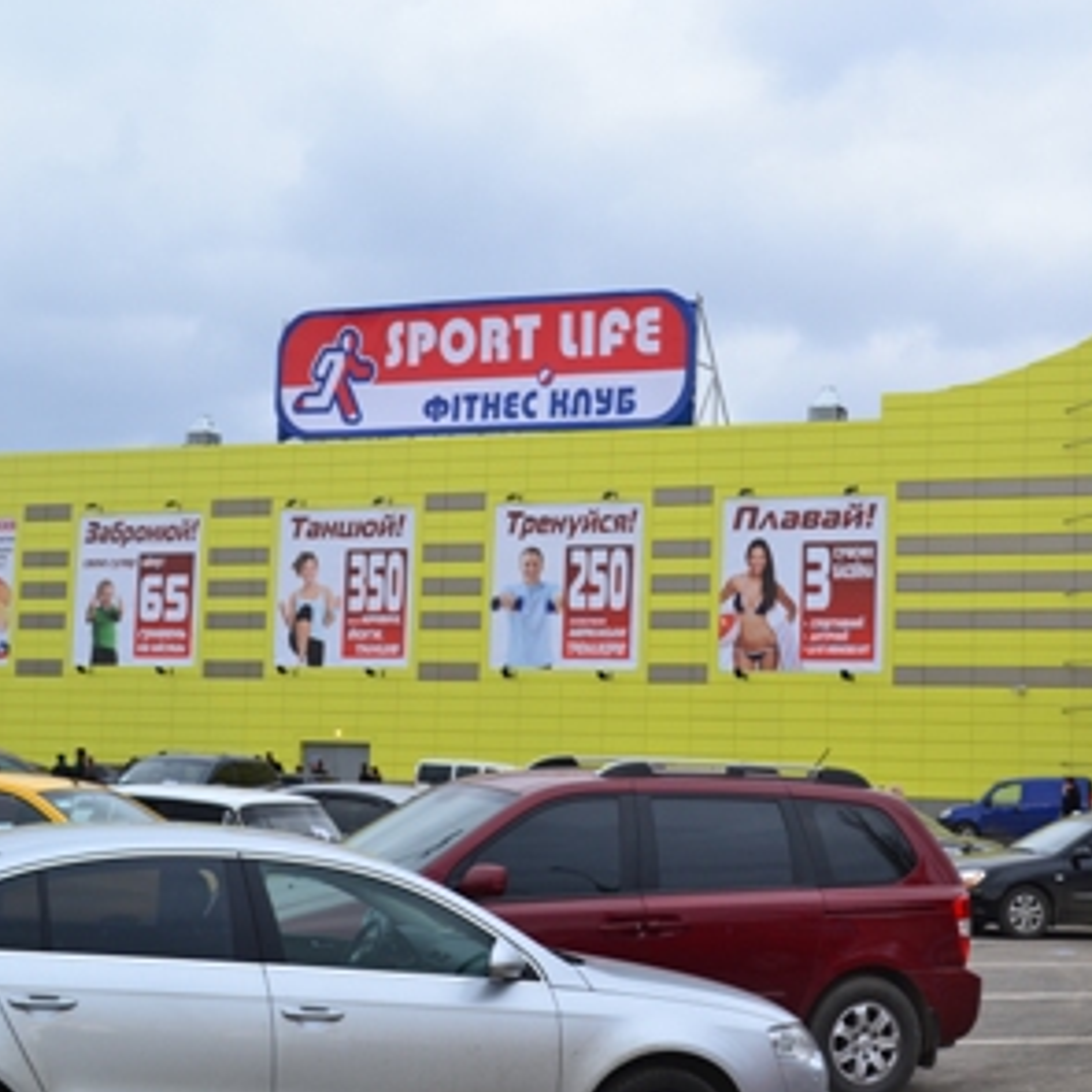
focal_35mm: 62
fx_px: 2213
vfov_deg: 27.7
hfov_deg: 27.6
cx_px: 703
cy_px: 546
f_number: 9
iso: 400
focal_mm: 32
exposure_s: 1/100
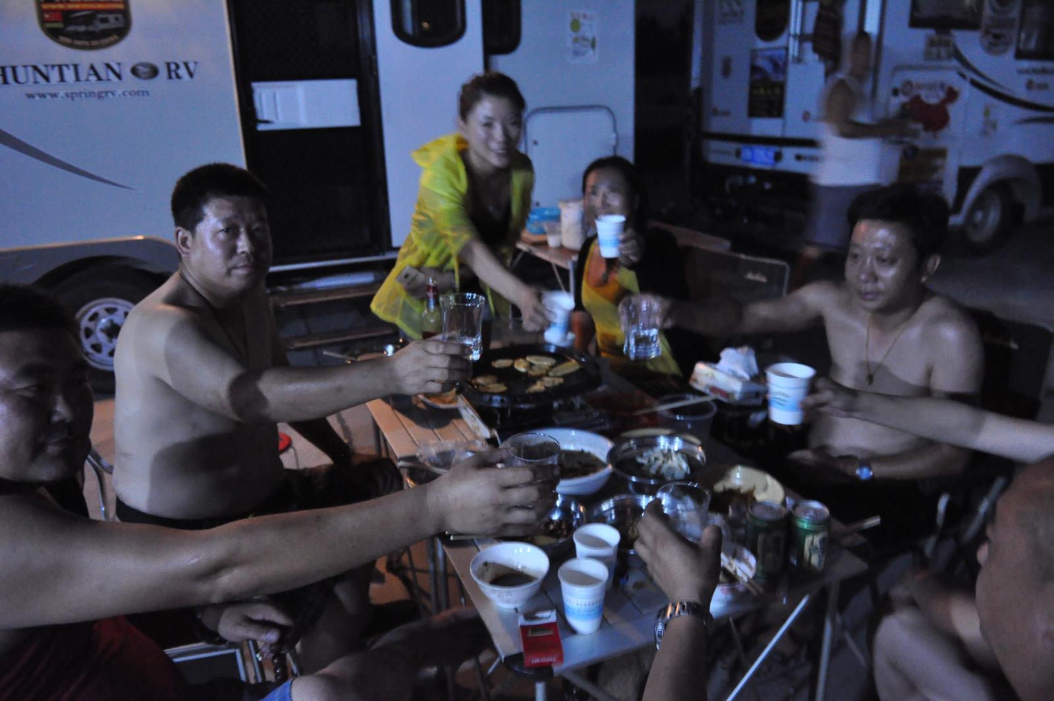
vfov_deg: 50.3
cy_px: 350
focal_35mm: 26
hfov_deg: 70.5
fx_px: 746
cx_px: 527
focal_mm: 17
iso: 3200
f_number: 2.8
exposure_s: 1/8
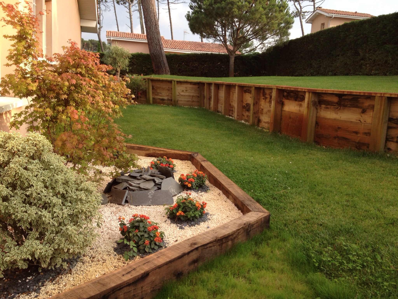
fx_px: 402
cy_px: 150
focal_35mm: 35
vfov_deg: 40.7
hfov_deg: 52.6
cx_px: 199
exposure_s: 1/358
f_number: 2.4
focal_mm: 4.28
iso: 50
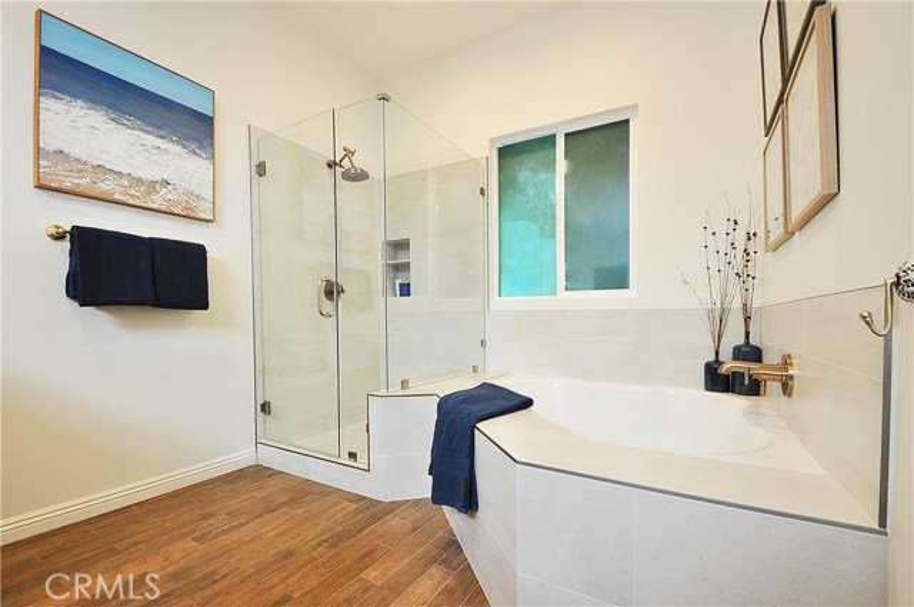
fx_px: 380
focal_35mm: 15
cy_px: 304
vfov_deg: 77.2
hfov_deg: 100.5
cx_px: 457
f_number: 8
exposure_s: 1/10
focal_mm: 10
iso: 250
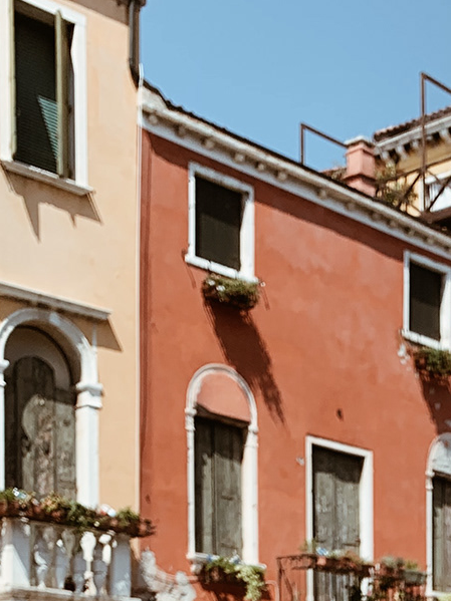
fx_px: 1408
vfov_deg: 21.3
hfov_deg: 17.8
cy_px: 830
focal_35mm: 81
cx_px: 451
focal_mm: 4.25
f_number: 1.8
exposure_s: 1/1812
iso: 25
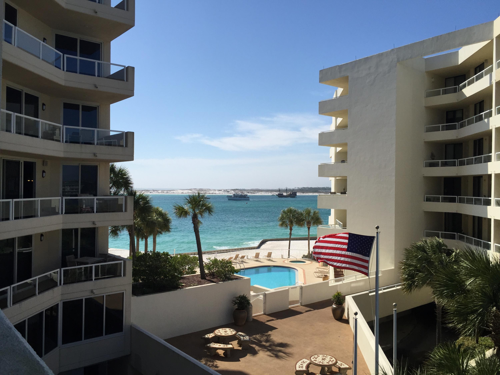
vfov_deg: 48.2
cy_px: 188
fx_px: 419
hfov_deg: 61.7
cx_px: 250
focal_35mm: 29
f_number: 2.2
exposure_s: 1/3968
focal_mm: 4.15
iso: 32
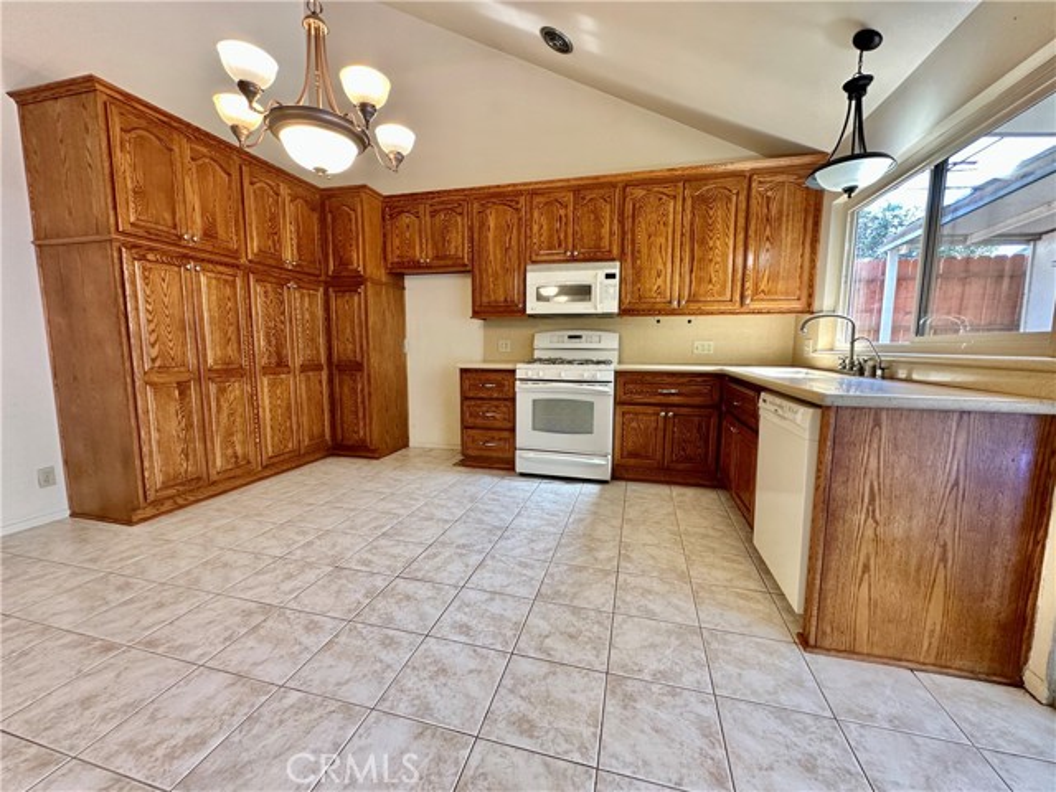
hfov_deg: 102.1
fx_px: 427
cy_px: 396
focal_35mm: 14
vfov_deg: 85.7
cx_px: 528
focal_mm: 2.22
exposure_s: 1/60
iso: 160
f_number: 2.2
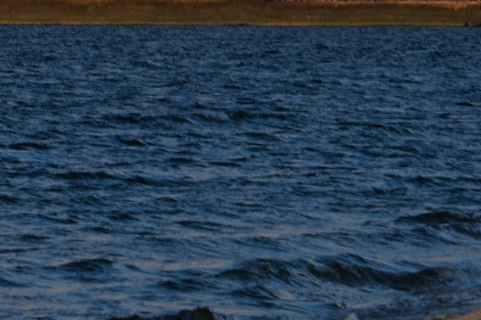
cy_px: -263
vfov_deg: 1.2
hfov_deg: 1.8
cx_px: 193
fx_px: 15286
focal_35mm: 1145
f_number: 16
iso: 500
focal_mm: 243
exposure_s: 1/100
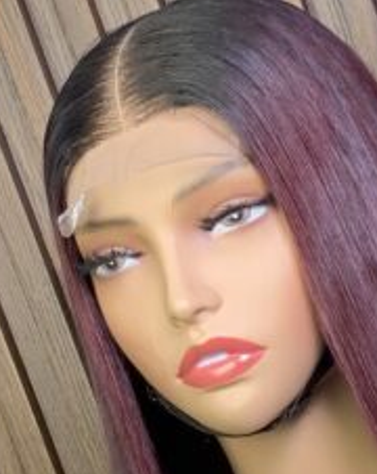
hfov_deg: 8.5
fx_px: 2517
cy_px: 703
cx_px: 436
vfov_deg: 10.4
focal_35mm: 180
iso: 32
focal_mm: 6
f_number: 2.4
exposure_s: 1/100
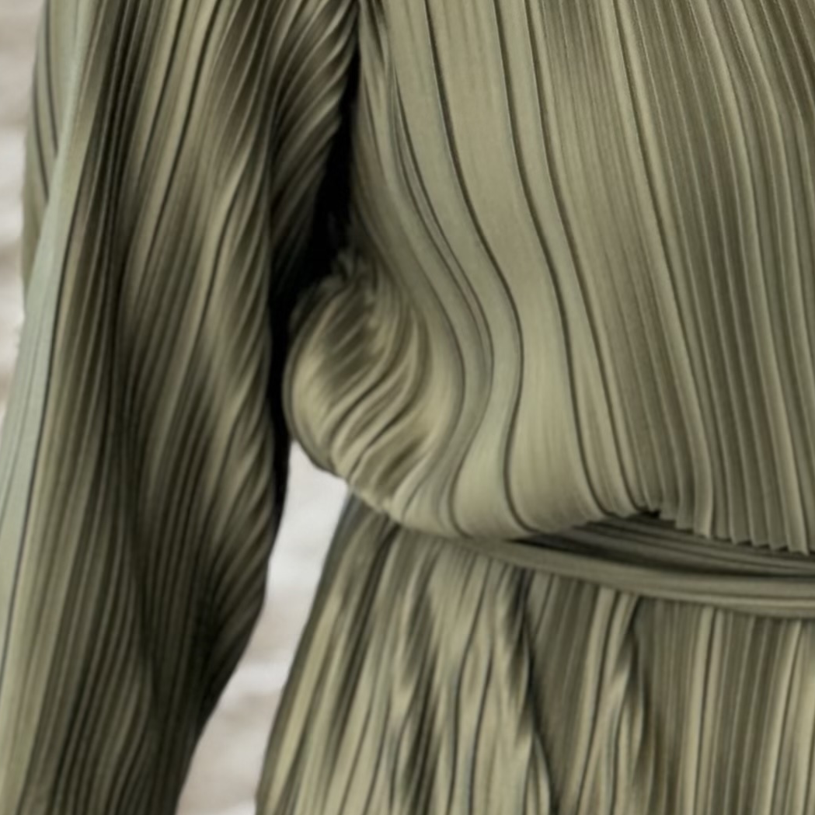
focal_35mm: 163
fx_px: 4342
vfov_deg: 10.5
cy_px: -186
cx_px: 692
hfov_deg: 10.7
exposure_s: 1/592
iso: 100
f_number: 1.78
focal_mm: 6.76
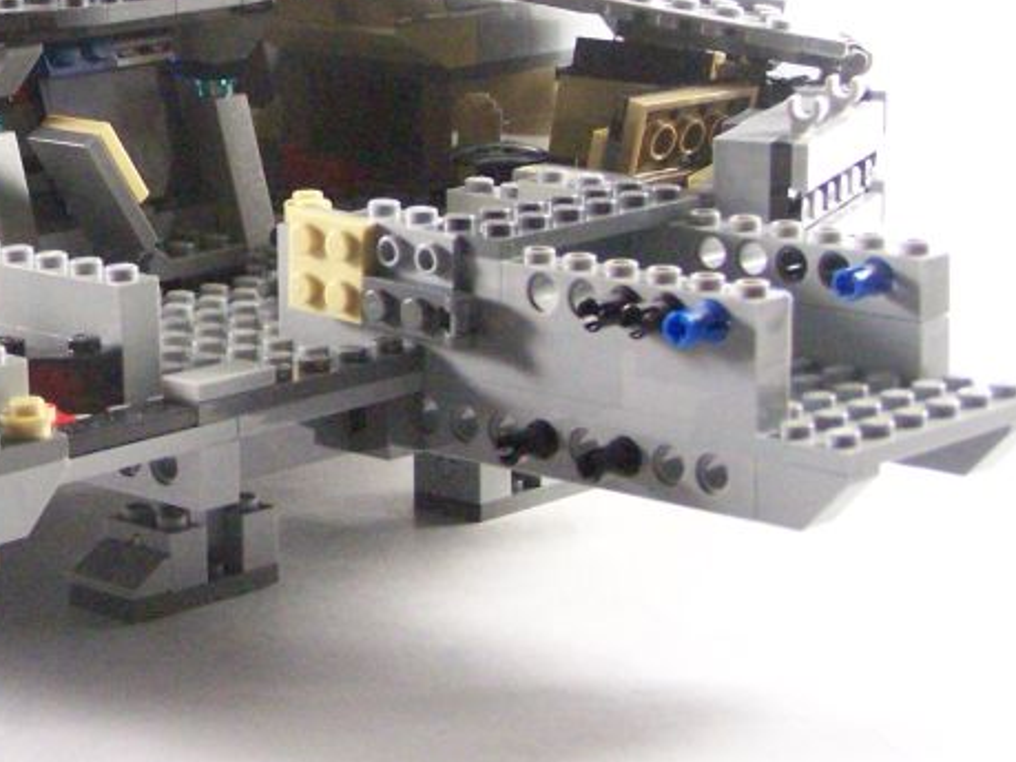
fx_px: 3668
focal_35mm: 125
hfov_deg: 15.6
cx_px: 75
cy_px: 144
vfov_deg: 11.8
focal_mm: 9.3
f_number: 3.1
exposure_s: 1/45
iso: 400
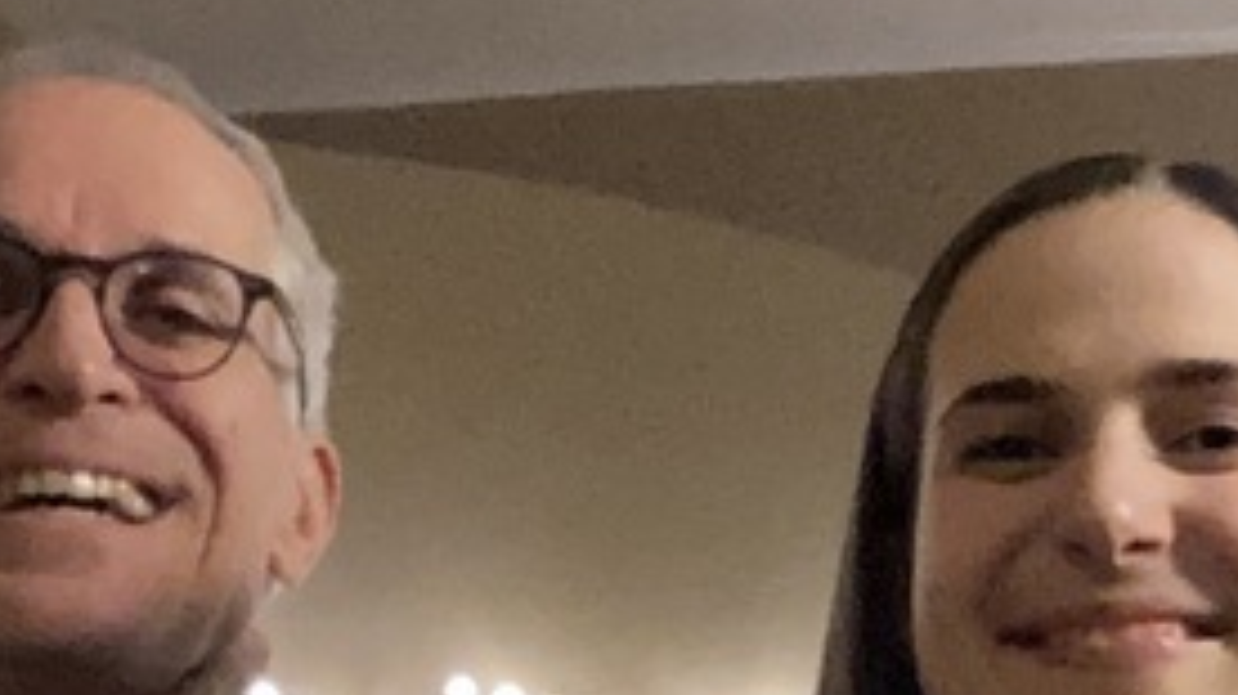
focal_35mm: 129
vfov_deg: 9.3
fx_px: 4233
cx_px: 776
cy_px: 861
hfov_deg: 16.6
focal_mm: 2.87
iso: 800
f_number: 2.2
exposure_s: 1/17
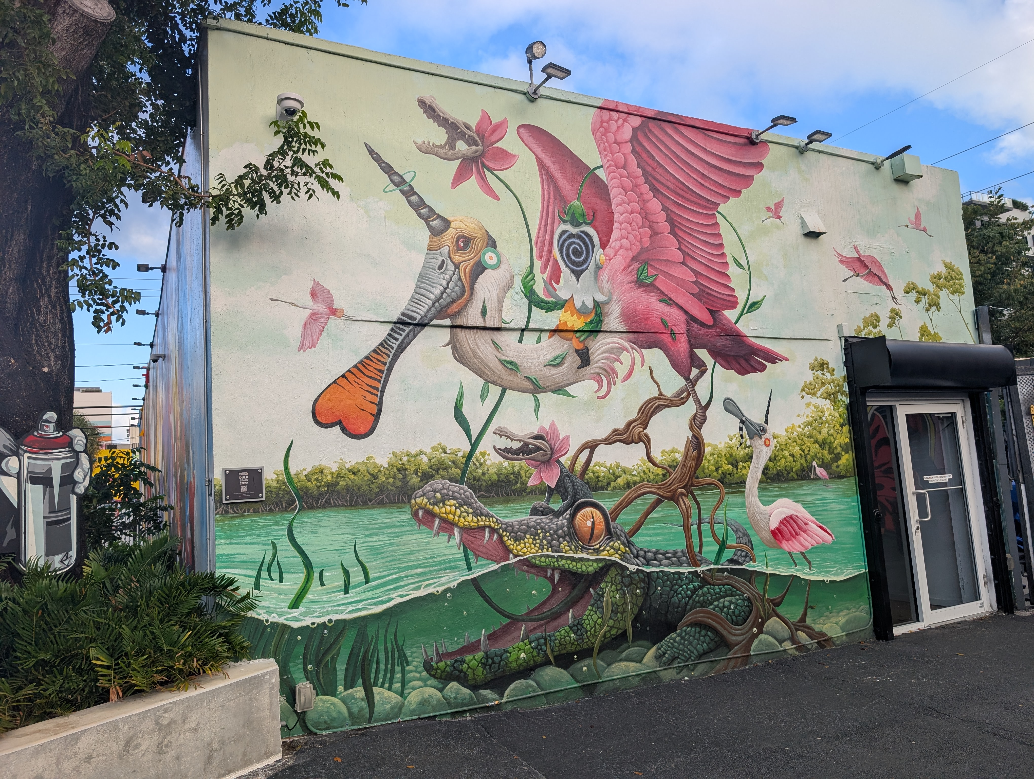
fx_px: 718
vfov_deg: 56.9
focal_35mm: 24
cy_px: 390
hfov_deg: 71.5
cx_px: 517
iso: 18
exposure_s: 1/416
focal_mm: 6.9
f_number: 1.68
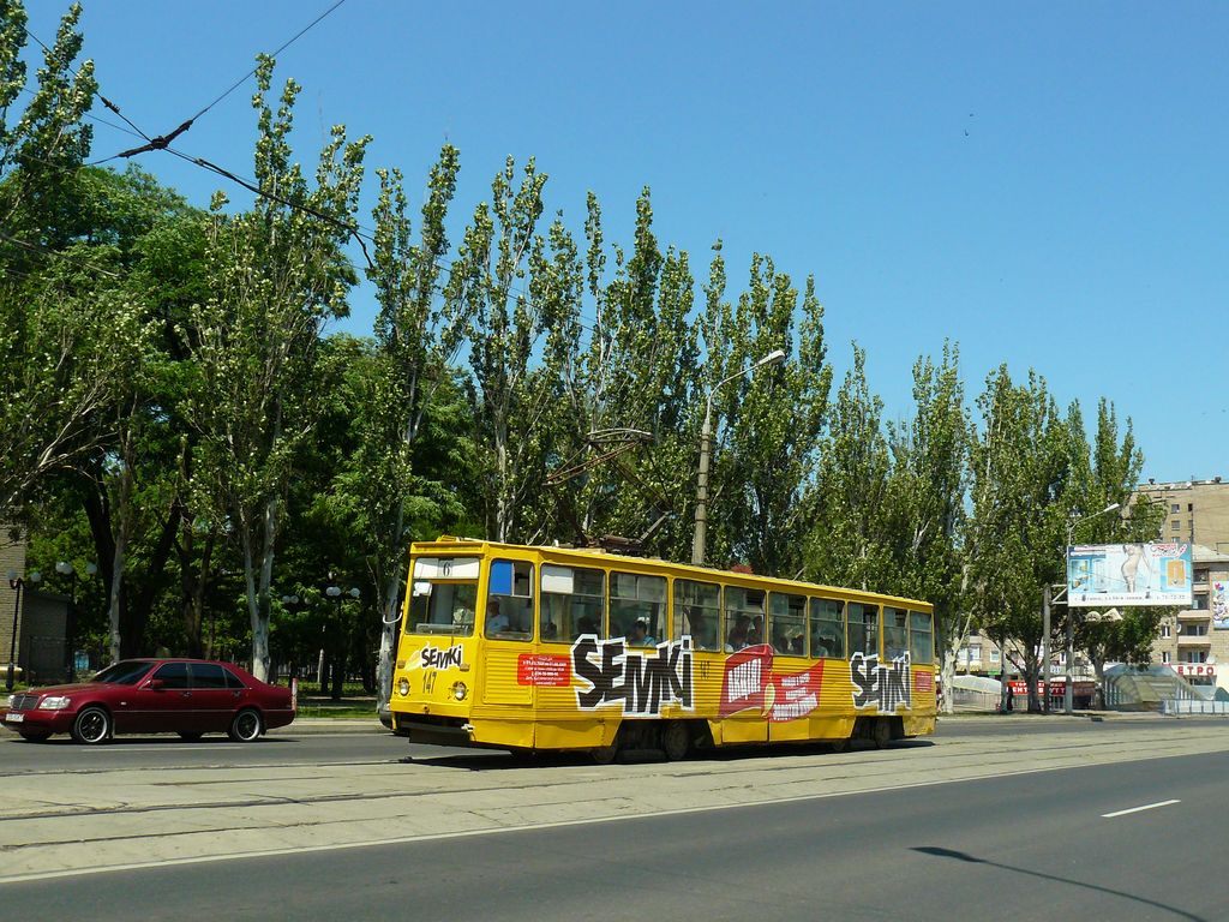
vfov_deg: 36.0
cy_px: 461
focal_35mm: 40
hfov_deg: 46.8
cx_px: 614
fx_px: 1420
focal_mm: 6.6
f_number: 5
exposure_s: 1/1000
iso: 200
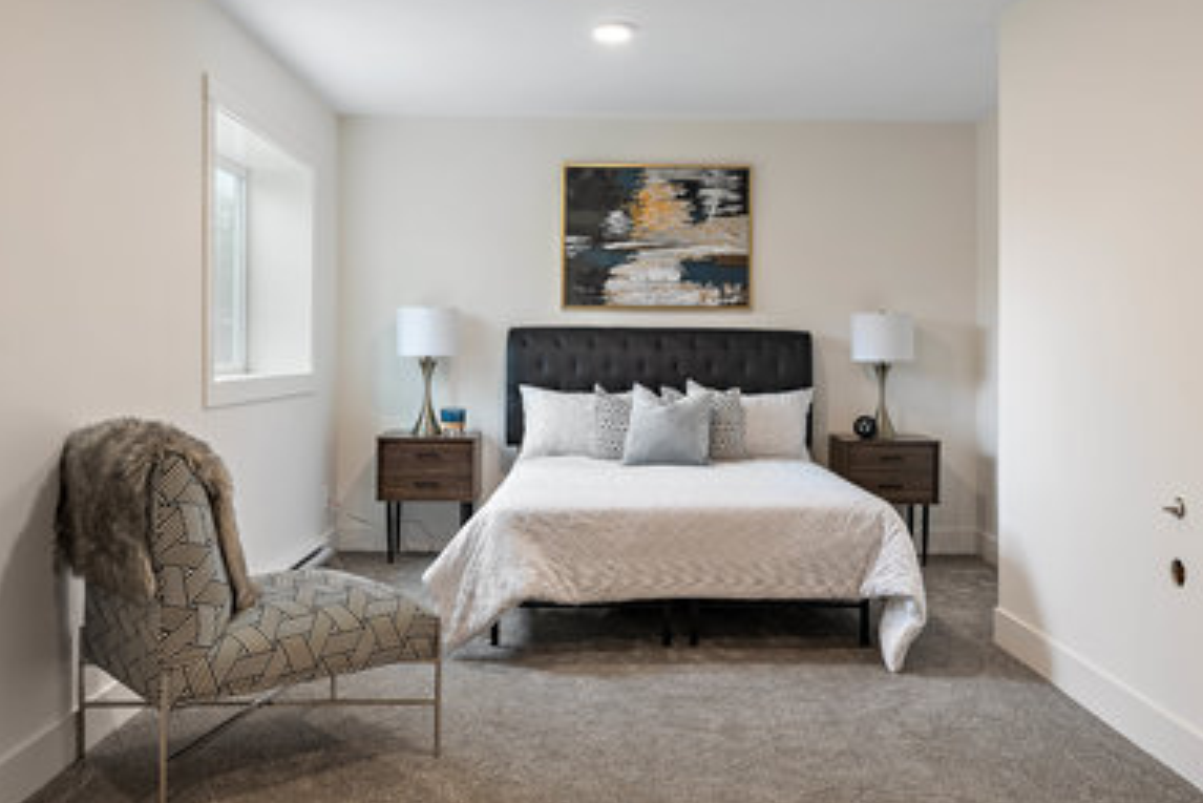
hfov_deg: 57.2
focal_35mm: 33
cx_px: 628
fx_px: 1103
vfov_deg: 40.0
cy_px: 359
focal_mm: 29
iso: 400
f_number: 7.1
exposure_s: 1/6
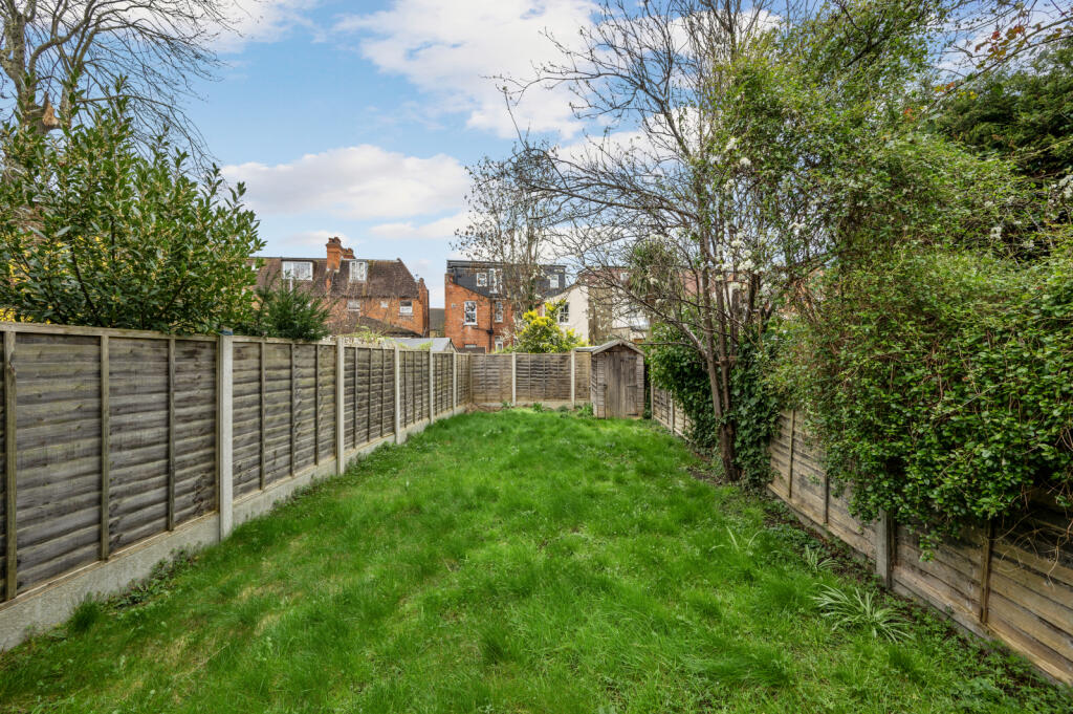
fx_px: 417
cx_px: 536
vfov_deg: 81.1
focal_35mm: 14
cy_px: 357
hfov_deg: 104.3
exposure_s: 1/125
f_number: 8
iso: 250
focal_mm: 14
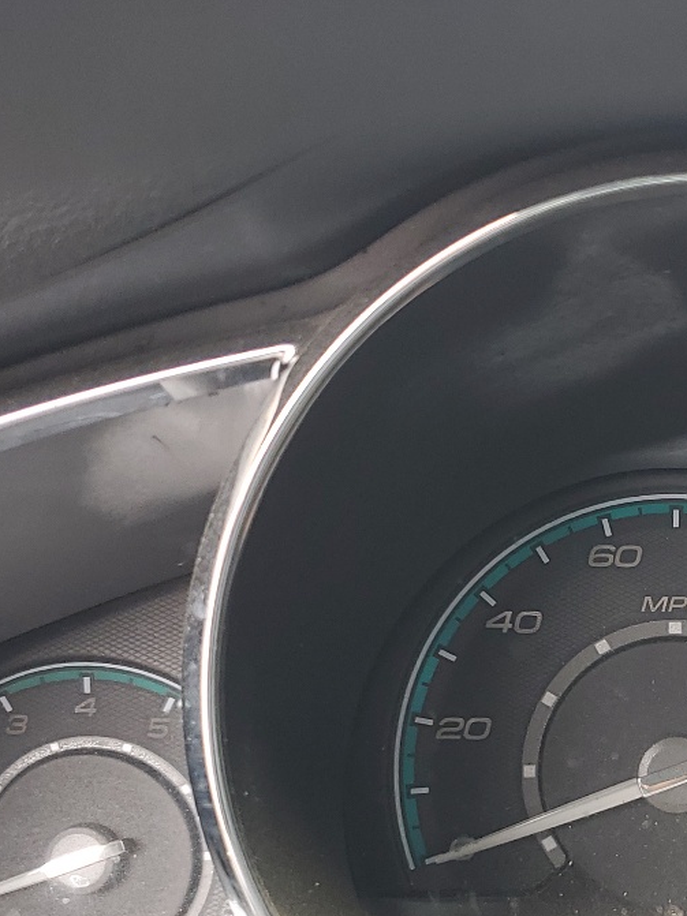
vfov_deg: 30.2
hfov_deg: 23.0
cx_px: 617
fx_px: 1641
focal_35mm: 62
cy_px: 778
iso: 50
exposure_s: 1/133
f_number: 1.5
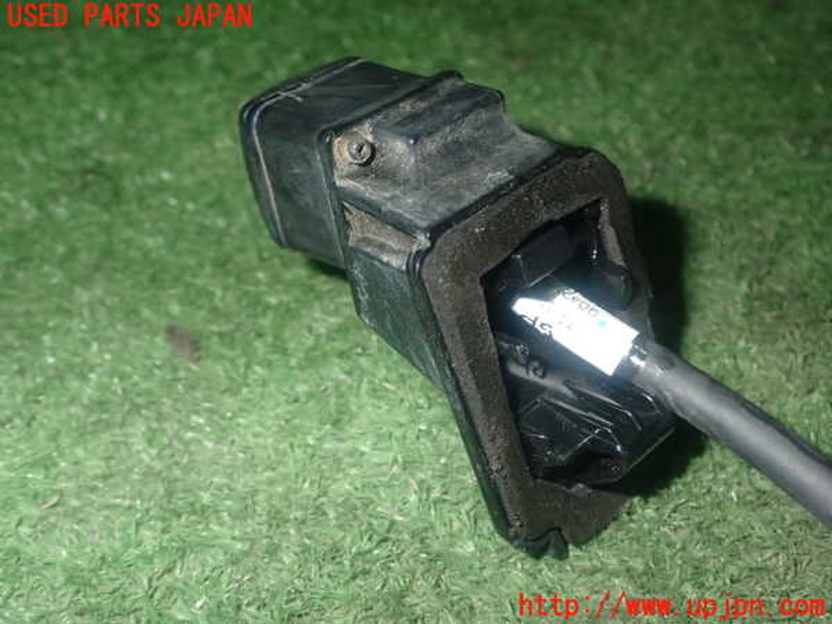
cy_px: 312
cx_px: 416
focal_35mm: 44
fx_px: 1058
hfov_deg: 42.9
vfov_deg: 32.9
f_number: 9
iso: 500
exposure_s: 1/40
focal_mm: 7.84
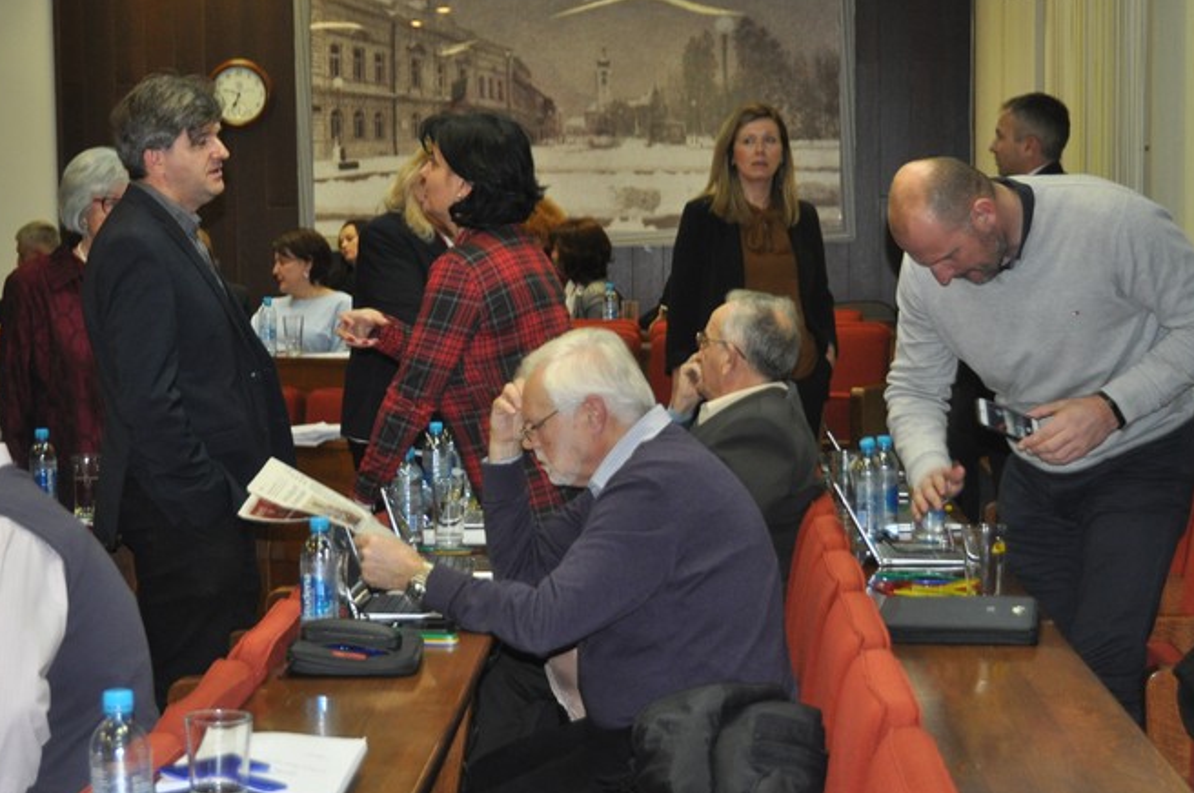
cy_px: 457
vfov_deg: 18.1
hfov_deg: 27.0
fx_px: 2485
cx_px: 490
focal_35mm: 75
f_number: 4.5
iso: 800
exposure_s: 1/60
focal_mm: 40
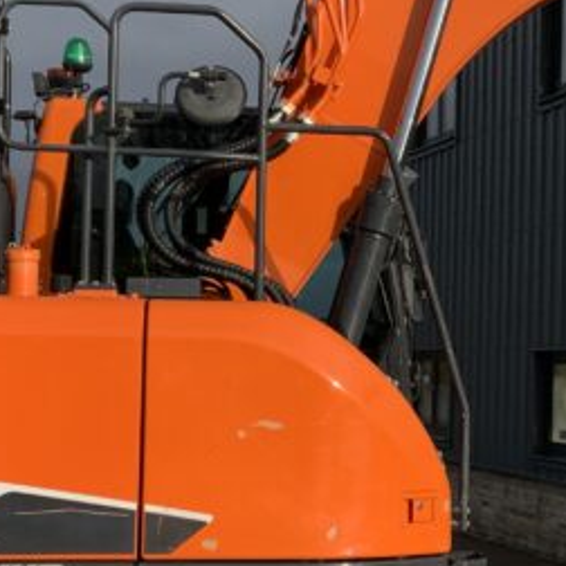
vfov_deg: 16.7
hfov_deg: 16.5
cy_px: 301
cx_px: 510
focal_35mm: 104
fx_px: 1924
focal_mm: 3
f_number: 1.8
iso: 16
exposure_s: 1/1577
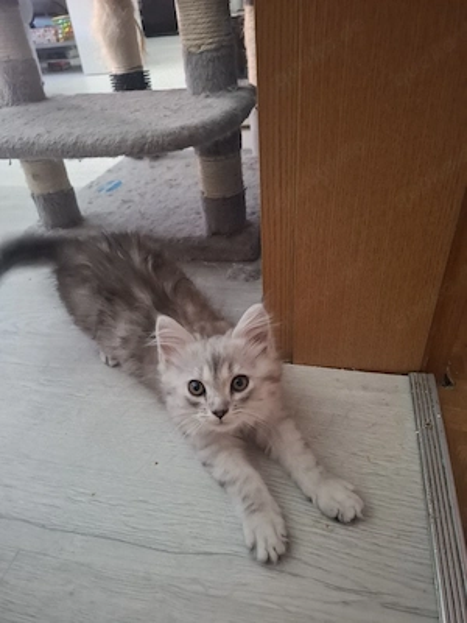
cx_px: 234
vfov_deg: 73.9
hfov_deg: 58.9
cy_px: 312
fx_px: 414
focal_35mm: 23
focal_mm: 5.54
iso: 800
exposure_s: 1/25
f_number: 1.8
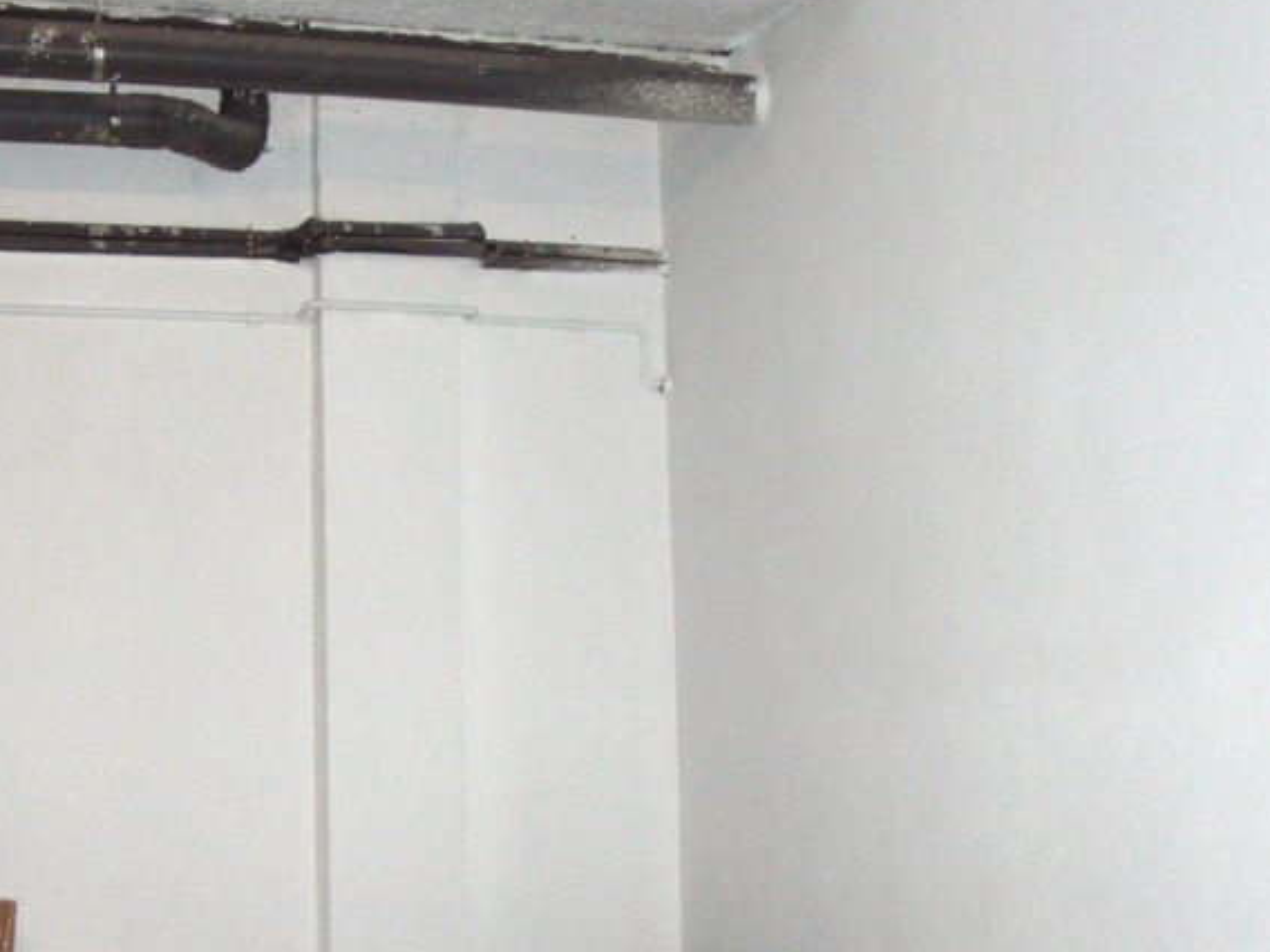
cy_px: 618
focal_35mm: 57
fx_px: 2091
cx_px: 447
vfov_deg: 25.6
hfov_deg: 33.5
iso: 200
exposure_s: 1/60
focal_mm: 6.3
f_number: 2.8
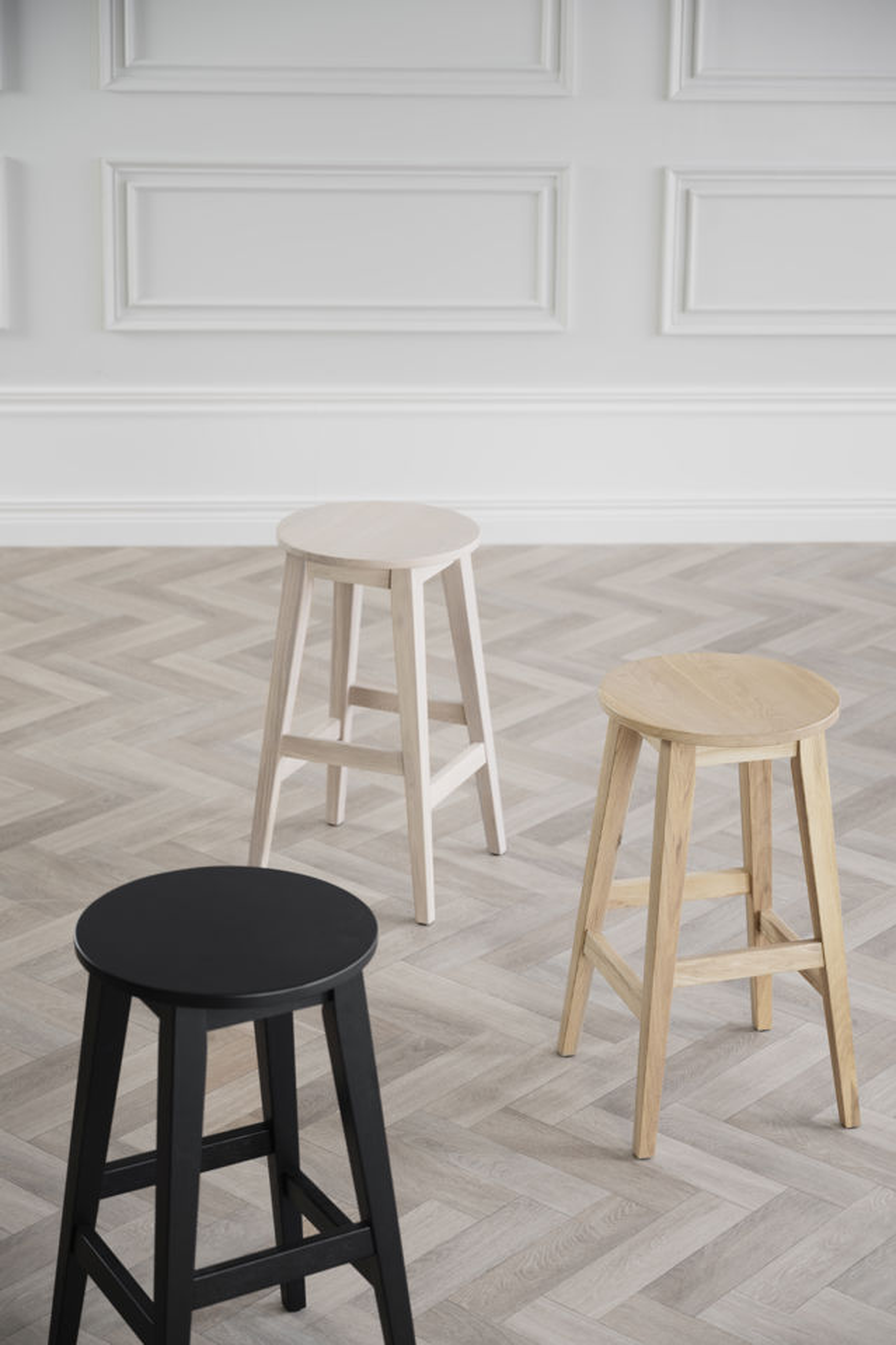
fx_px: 2614
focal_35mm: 70
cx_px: 448
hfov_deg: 19.4
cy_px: 672
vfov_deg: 28.8
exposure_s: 1/3
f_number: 4
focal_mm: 70
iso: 100
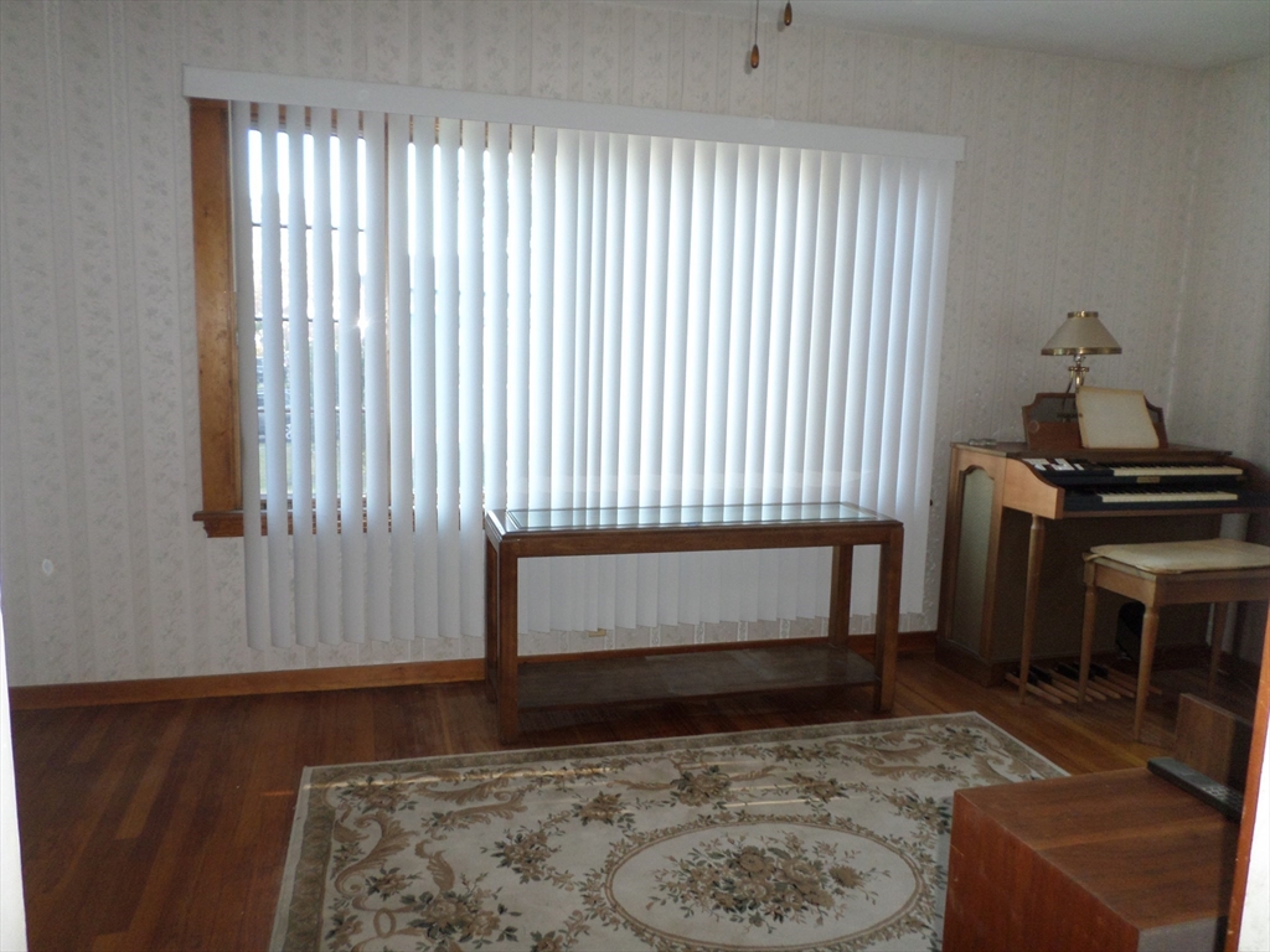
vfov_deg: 54.9
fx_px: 917
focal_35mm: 25
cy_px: 476
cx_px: 635
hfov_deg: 69.4
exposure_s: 1/30
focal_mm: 4.5
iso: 120
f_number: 2.5
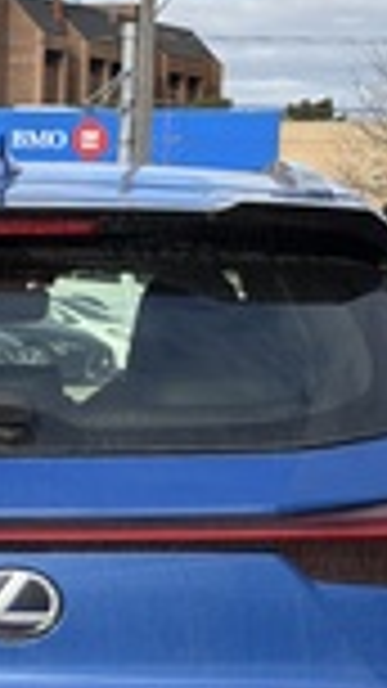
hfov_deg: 7.7
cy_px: 636
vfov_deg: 13.6
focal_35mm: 156
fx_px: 2847
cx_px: -18
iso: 32
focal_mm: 5.96
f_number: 1.6
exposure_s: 1/1164
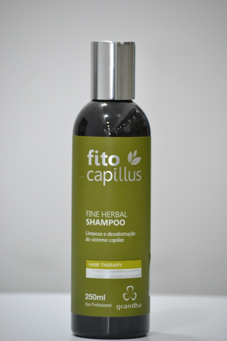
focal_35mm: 174
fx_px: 1646
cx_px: 114
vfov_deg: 11.8
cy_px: 170
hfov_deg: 7.9
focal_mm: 116
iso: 1600
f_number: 5
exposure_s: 1/100
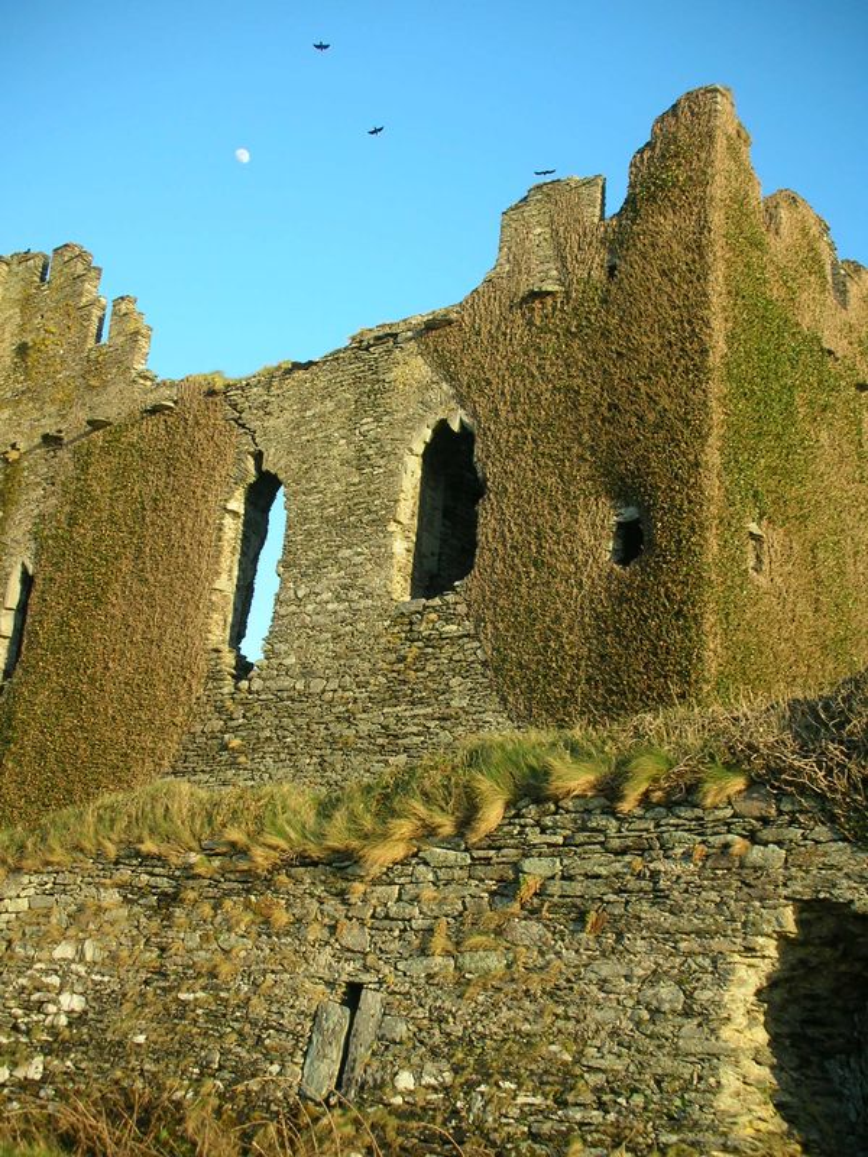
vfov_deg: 41.2
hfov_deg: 31.5
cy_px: 578
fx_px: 1538
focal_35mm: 46
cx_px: 434
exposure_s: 1/145
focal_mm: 7.7
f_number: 3.5
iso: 50
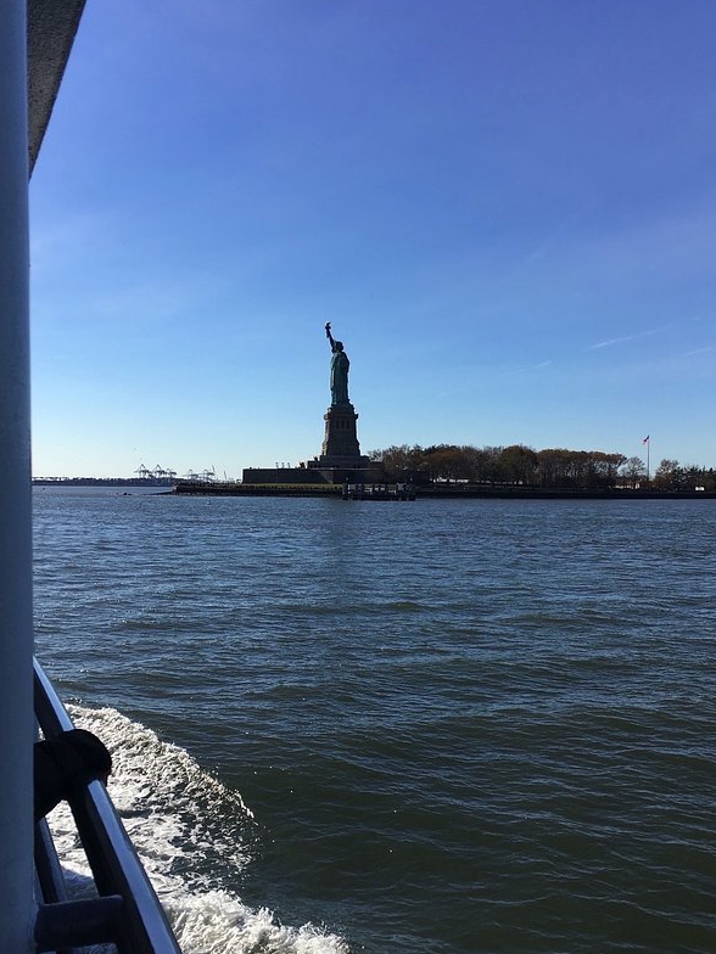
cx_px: 382
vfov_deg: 50.1
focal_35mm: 37
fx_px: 1020
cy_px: 517
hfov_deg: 38.6
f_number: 2.2
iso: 25
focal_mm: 4.15
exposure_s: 1/1972
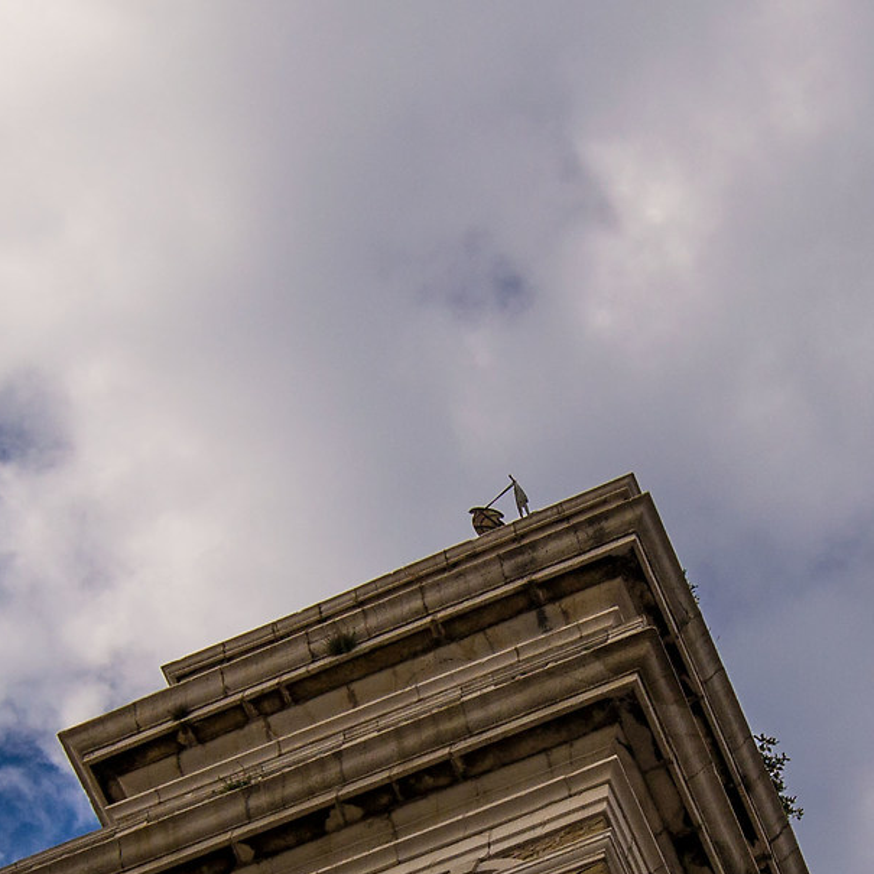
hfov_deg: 19.1
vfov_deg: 18.8
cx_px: 527
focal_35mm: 91
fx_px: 2599
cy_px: 774
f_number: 5
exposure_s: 1/1250
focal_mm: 18
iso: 100
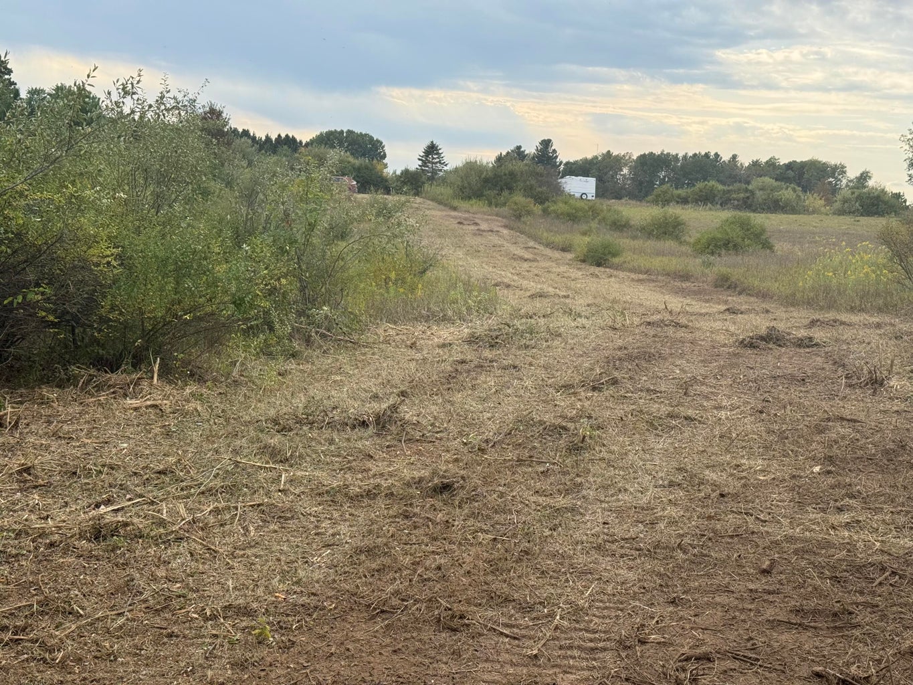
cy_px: 342
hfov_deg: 39.7
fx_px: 1266
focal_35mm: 48
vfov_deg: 30.3
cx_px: 456
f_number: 1.78
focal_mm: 6.76
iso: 80
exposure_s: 1/1795
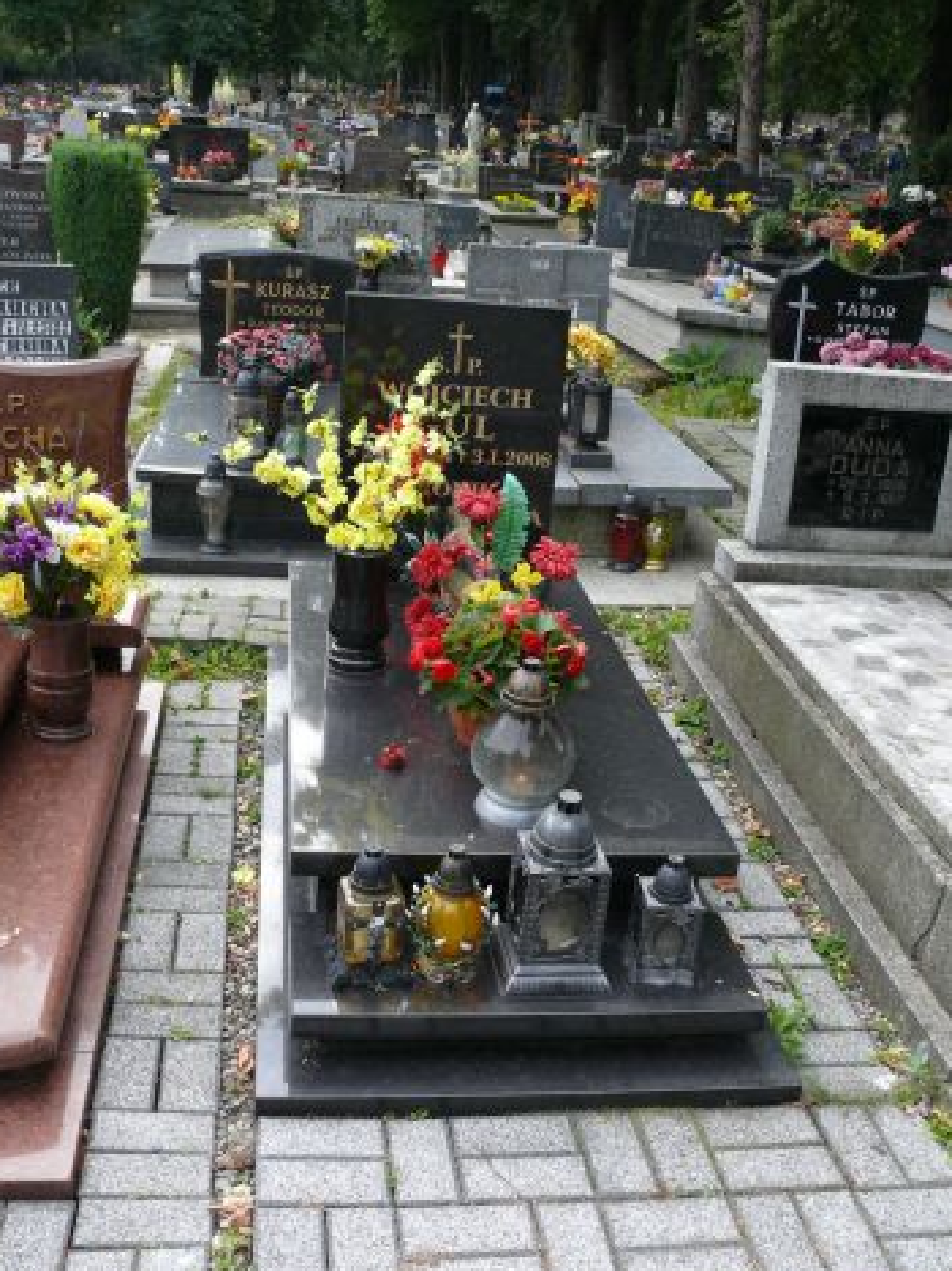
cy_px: 648
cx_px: 465
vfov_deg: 51.4
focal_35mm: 36
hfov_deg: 39.6
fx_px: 1321
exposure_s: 1/160
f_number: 4
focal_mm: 7.4
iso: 100
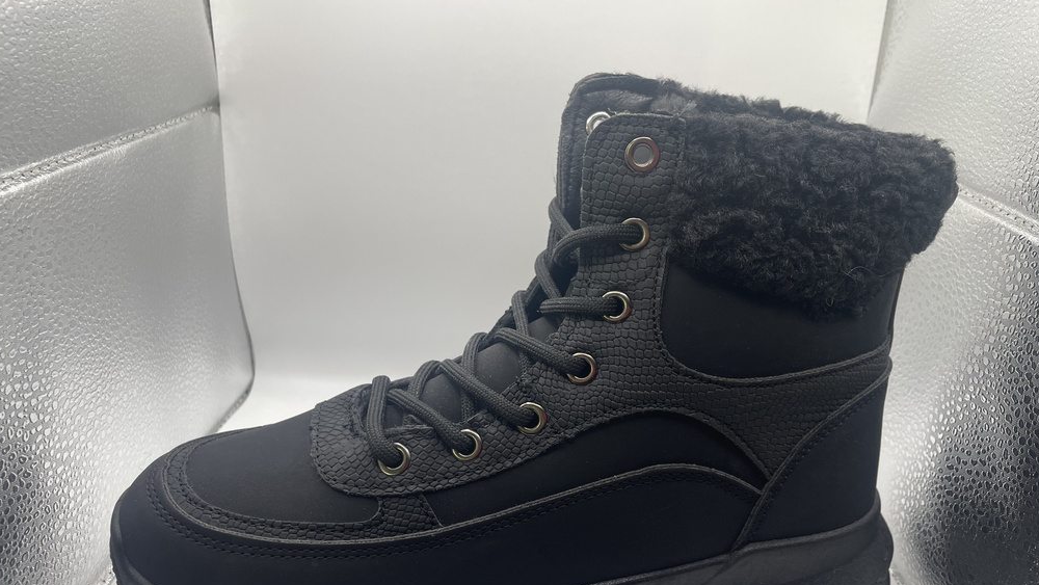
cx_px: 520
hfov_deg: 66.1
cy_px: 391
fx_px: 799
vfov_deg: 39.7
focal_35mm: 29
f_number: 1.6
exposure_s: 1/153
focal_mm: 4.2
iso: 32
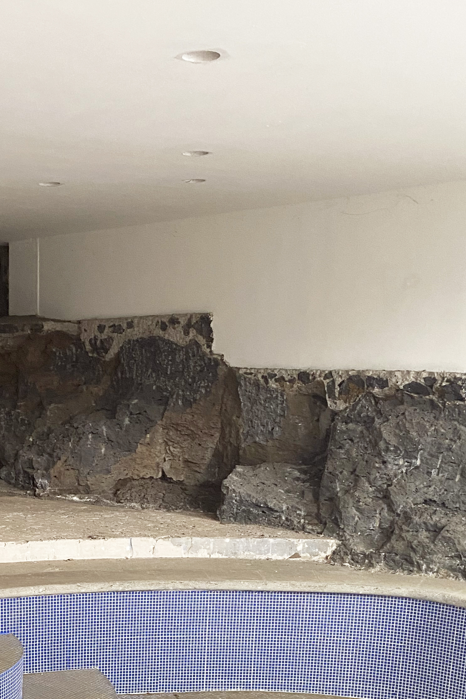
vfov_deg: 37.8
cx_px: 73
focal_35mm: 49
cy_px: 621
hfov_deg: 26.8
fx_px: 951
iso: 125
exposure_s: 1/80
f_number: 1.8
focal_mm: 4.25
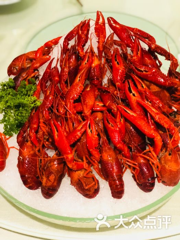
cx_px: 90
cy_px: 120
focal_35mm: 57
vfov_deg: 33.8
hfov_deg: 25.7
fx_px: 395
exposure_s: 1/50
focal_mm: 6.6
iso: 1250
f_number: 2.8
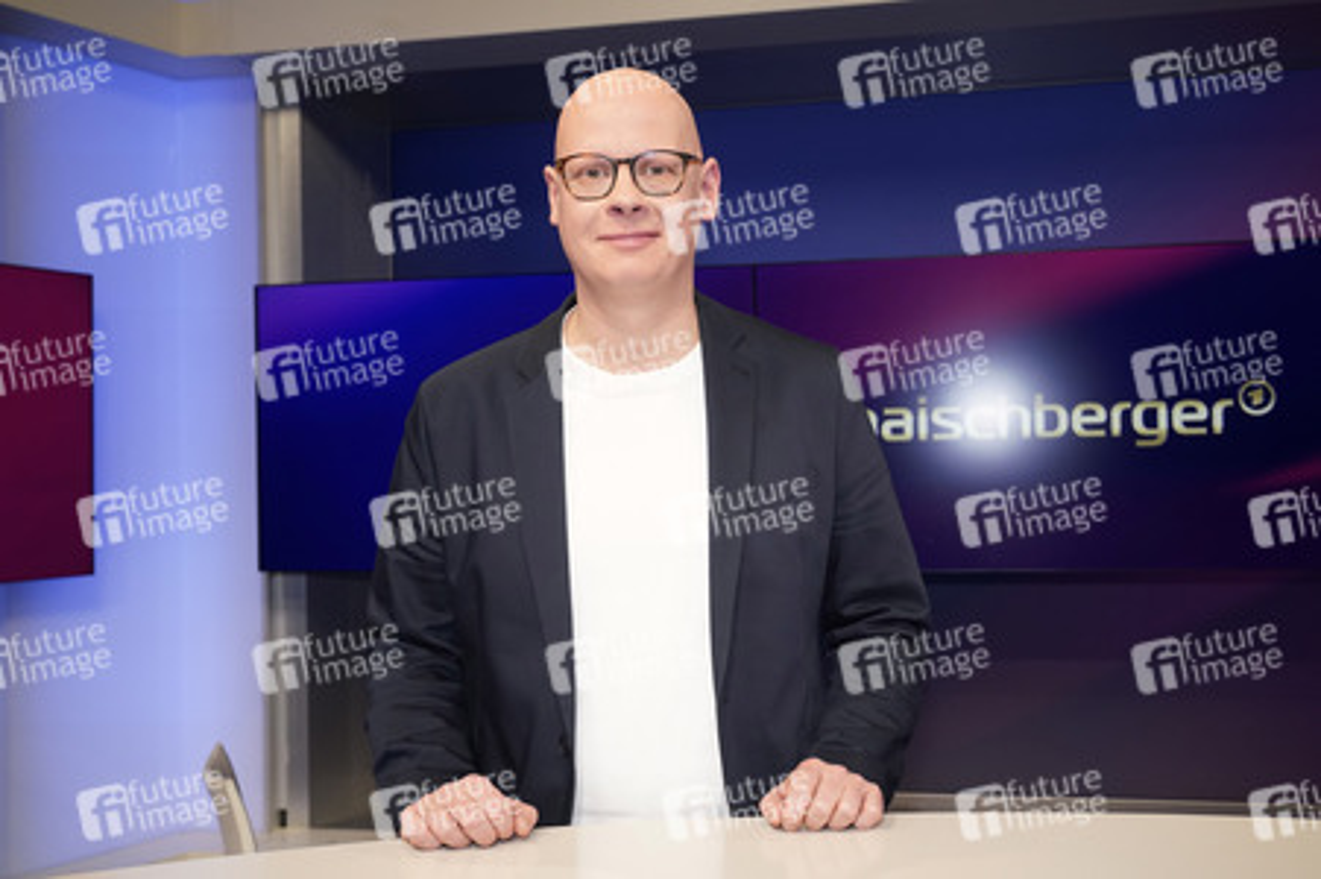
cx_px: 660
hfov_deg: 57.3
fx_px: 1210
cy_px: 440
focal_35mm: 33
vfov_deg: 39.9
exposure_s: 1/125
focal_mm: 33
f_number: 5.6
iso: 2000
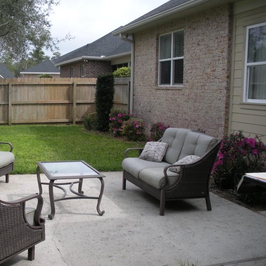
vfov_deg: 39.2
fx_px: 374
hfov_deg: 38.7
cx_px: 89
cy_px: 133
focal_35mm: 43
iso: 64
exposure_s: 1/480
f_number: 3.5
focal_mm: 6.3
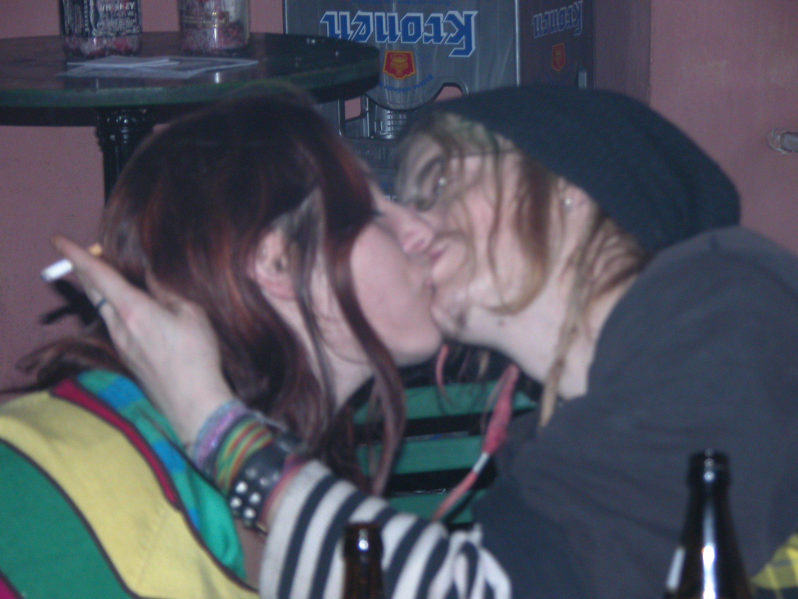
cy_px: 300
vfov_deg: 11.9
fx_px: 2882
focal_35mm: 125
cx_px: 399
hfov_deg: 15.8
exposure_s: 1/125
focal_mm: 31.9
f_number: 3.8
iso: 200
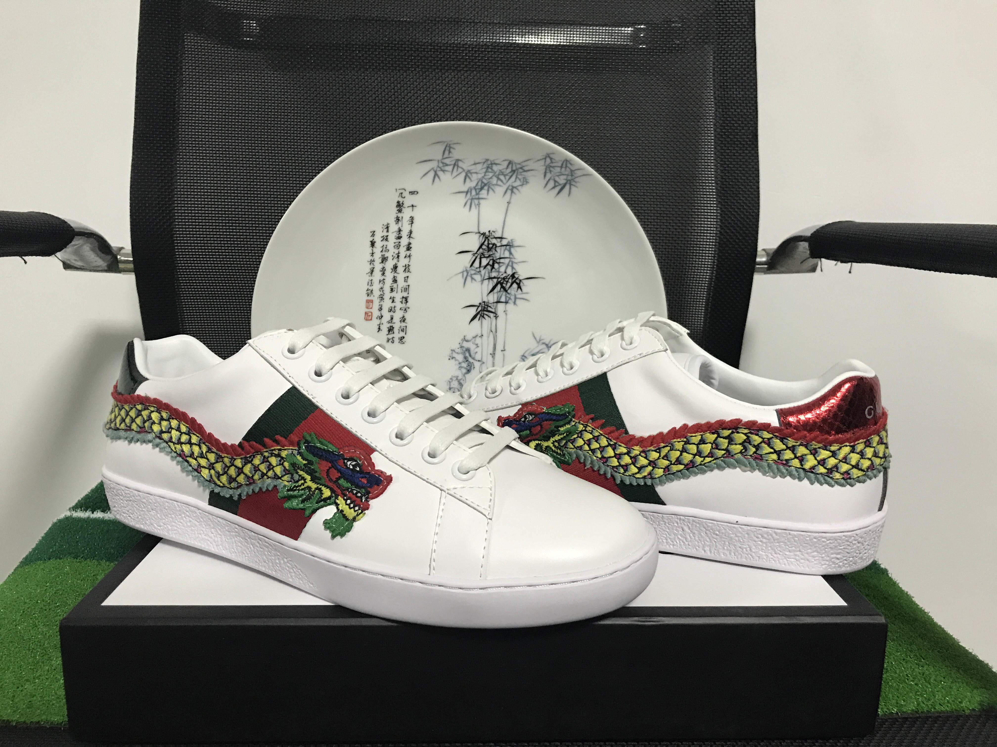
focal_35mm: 28
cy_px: 374
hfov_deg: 63.4
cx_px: 498
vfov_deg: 49.7
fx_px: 806
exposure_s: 1/17
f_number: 1.8
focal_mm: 3.99
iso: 64
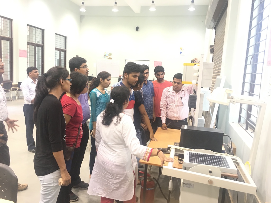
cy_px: 102
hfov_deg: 61.7
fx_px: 227
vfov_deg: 48.2
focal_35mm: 29
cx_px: 136
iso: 125
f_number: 2.2
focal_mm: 4.15
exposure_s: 1/33
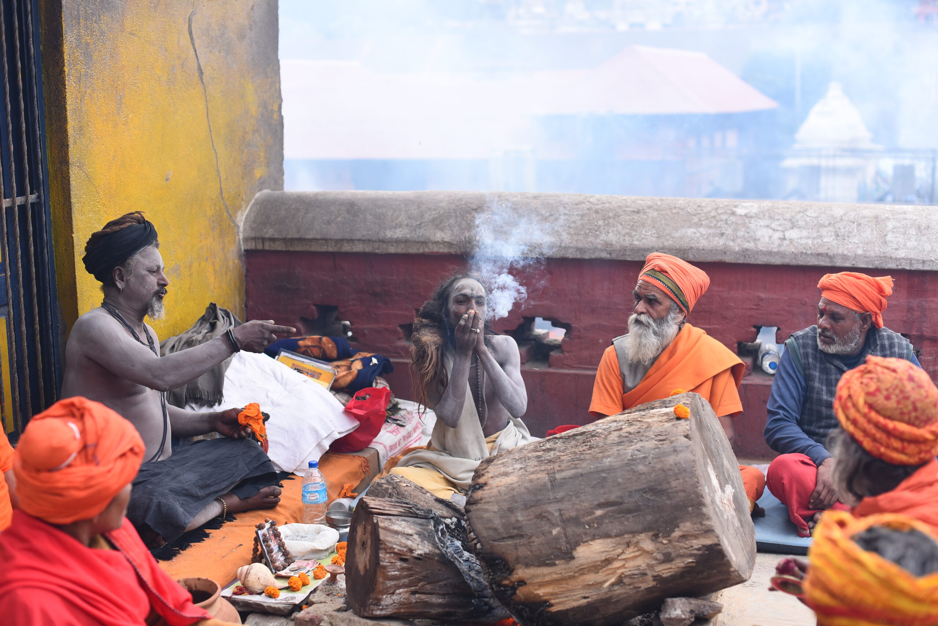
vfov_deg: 27.0
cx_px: 469
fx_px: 1303
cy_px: 313
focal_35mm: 50
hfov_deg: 39.6
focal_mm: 50
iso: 400
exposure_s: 1/500
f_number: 2.8
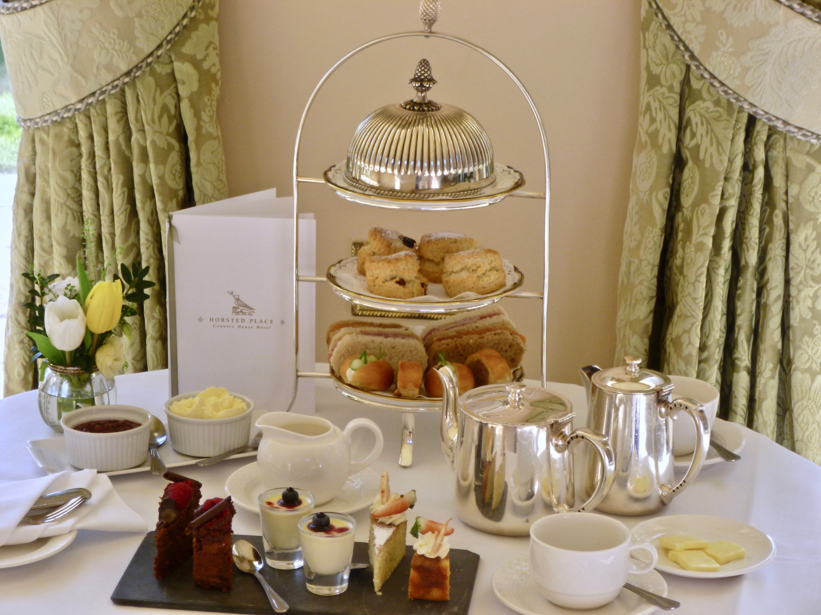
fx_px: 2372
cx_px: 410
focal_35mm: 100
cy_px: 308
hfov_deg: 19.6
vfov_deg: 14.8
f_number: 5.3
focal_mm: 17.8
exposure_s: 1/80
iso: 160
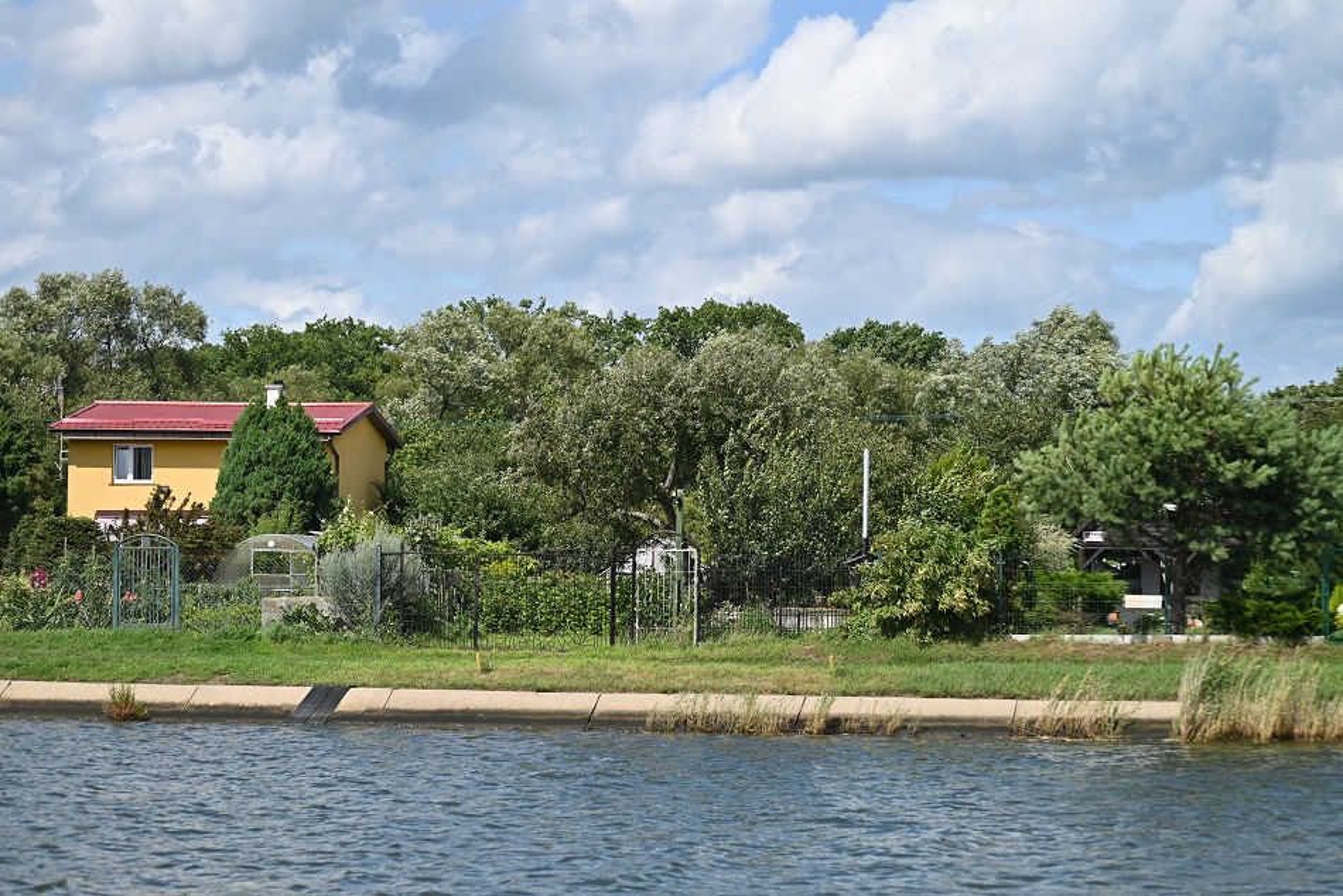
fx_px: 3209
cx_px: 672
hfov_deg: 23.6
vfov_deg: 15.9
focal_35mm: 86
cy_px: 448
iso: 200
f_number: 5.6
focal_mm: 86
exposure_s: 1/1600
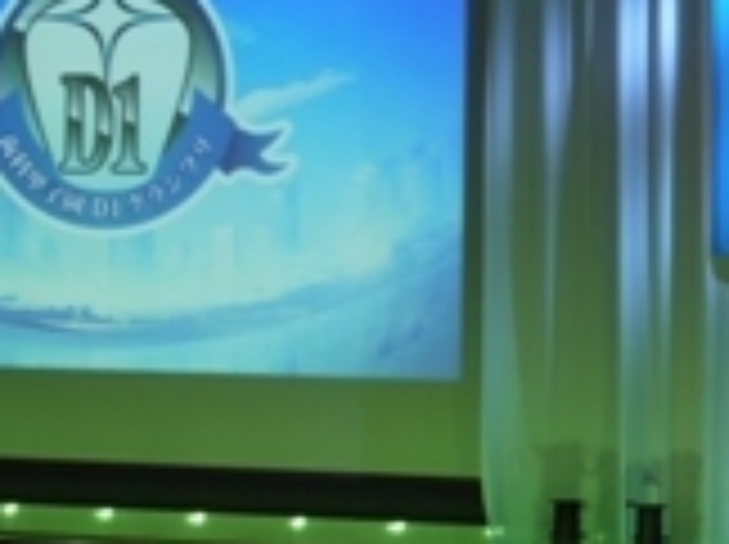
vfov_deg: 9.1
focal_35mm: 163
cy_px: 193
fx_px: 3428
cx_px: 454
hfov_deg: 12.1
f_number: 5.2
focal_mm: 33
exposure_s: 1/20
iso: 400
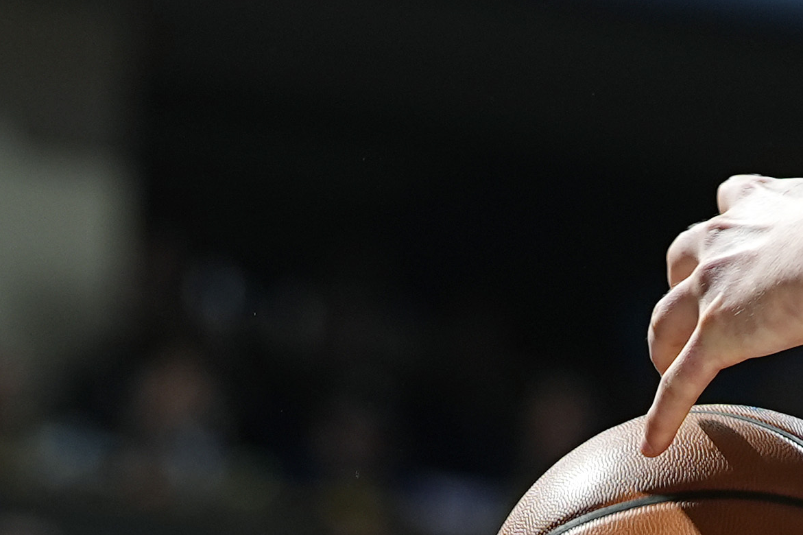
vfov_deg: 2.2
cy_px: 1203
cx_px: 1113
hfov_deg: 3.3
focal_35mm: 615
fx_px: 13713
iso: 400
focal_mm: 120
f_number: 3.2
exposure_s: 1/1250
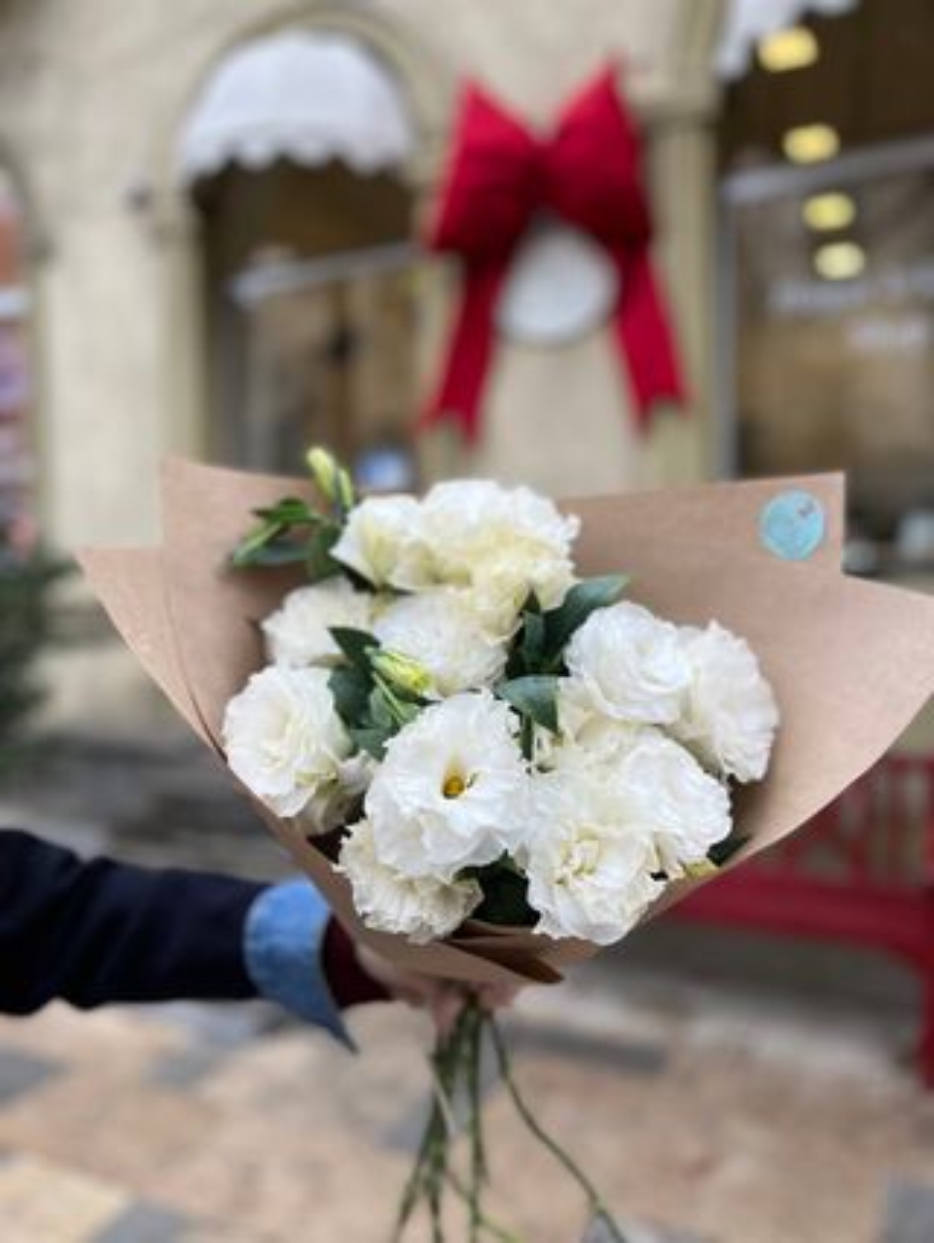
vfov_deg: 67.3
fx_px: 934
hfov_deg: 53.1
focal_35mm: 26
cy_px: 622
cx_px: 467
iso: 40
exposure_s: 1/100
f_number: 1.6
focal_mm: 5.1
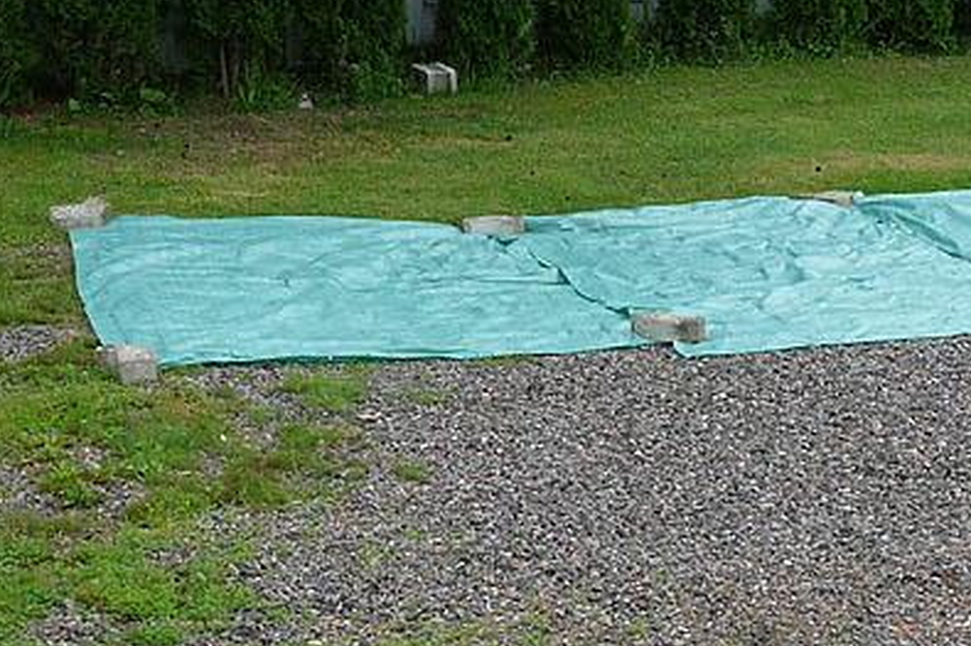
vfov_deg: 15.9
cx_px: 735
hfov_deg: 23.4
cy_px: 413
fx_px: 2319
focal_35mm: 86
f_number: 4
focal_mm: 5.1
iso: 100
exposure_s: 1/125
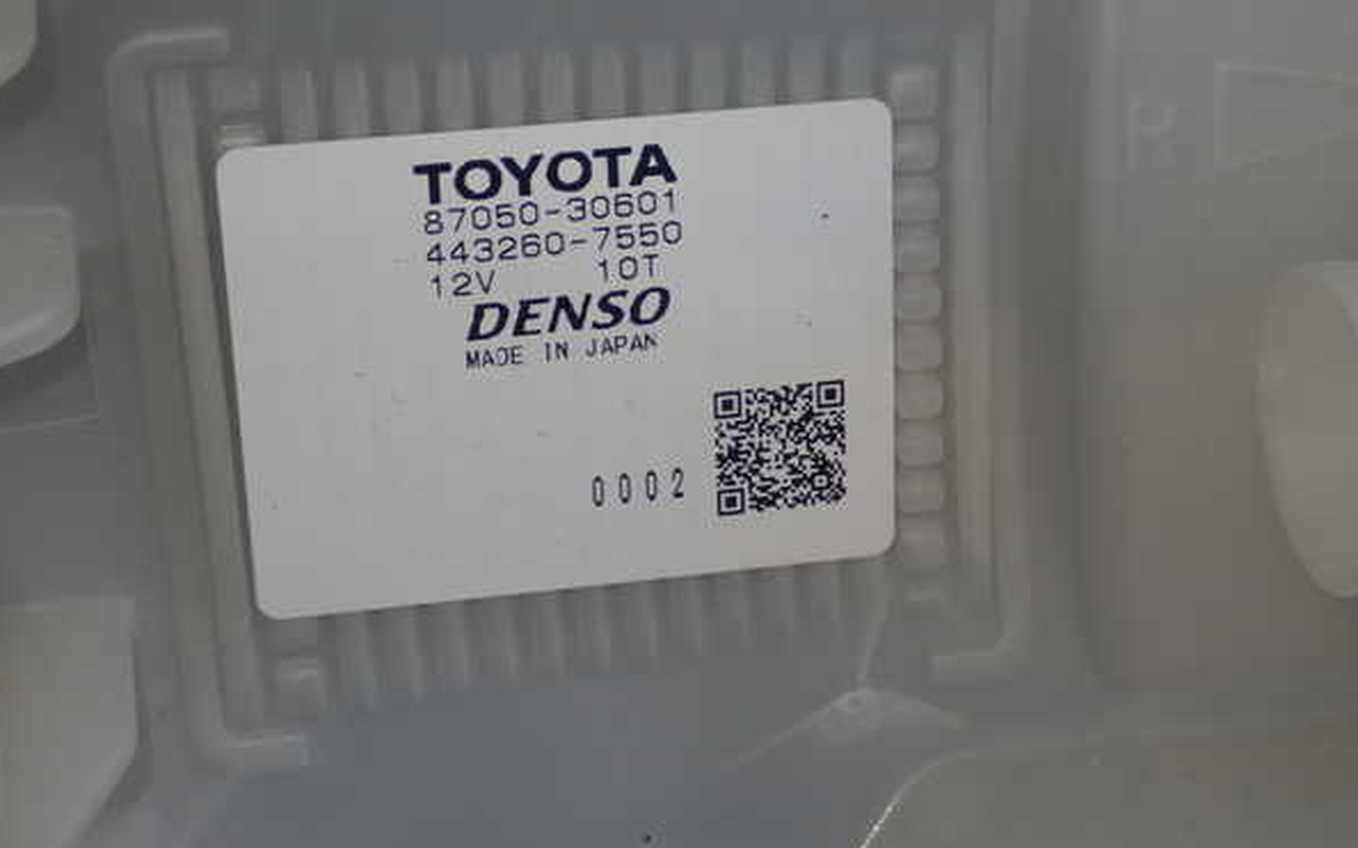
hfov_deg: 27.5
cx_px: 674
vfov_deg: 17.4
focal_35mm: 75
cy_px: 421
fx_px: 2775
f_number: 4
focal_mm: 12.6
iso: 200
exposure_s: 1/60
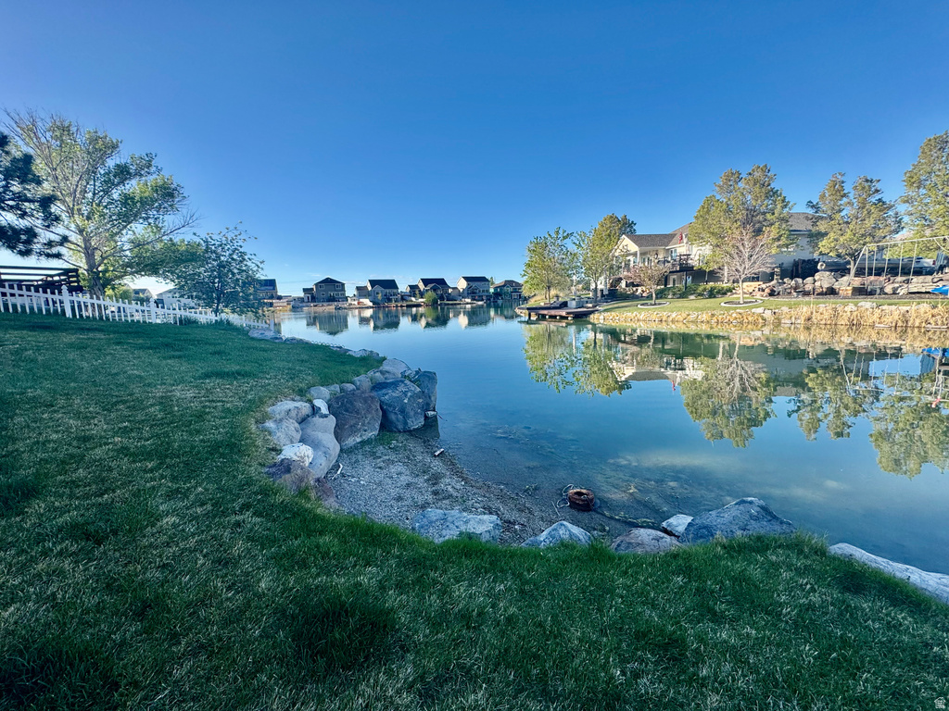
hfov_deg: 102.1
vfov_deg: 85.7
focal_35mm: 14
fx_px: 384
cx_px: 474
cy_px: 356
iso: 50
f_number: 2.2
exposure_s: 1/899
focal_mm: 2.22
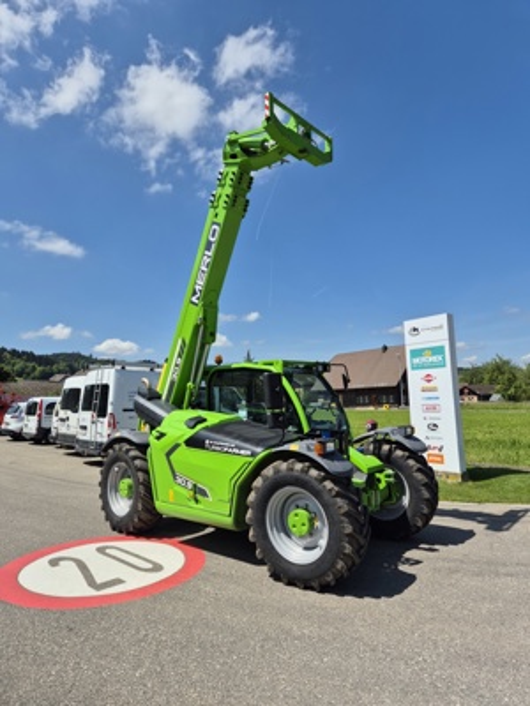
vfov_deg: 73.9
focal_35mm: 23
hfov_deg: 58.9
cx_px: 265
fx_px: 470
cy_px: 353
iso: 25
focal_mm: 5.4
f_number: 1.8
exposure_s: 1/2488
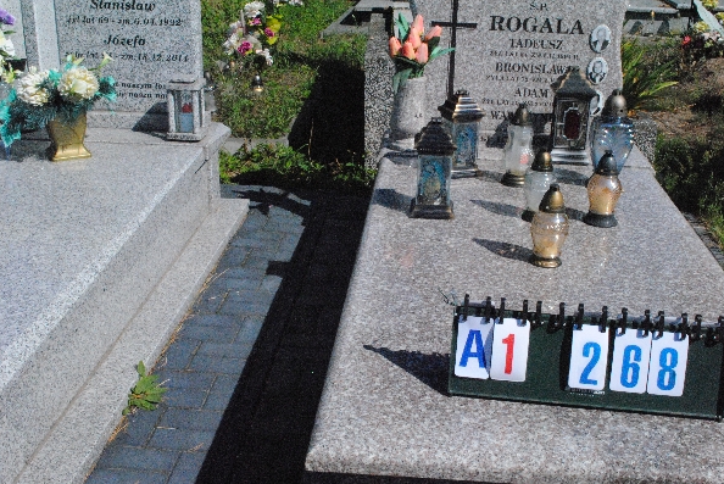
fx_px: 845
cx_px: 389
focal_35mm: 42
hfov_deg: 46.3
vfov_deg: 31.9
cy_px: 237
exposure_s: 1/1600
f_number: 20
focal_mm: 26
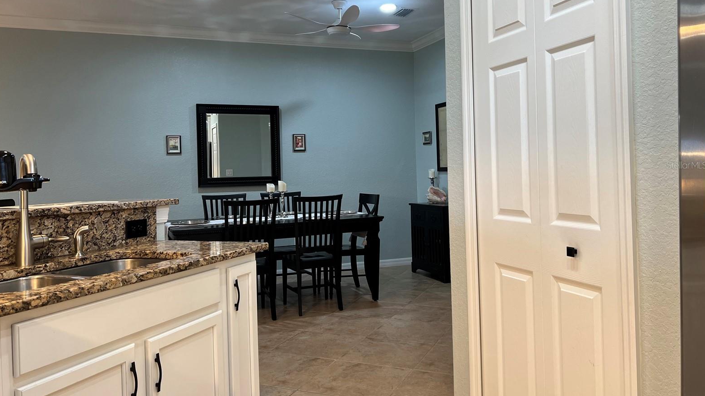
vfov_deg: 40.1
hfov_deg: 66.1
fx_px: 542
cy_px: 165
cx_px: 348
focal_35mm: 29
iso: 125
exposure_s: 1/120
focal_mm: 5.7
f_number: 1.5
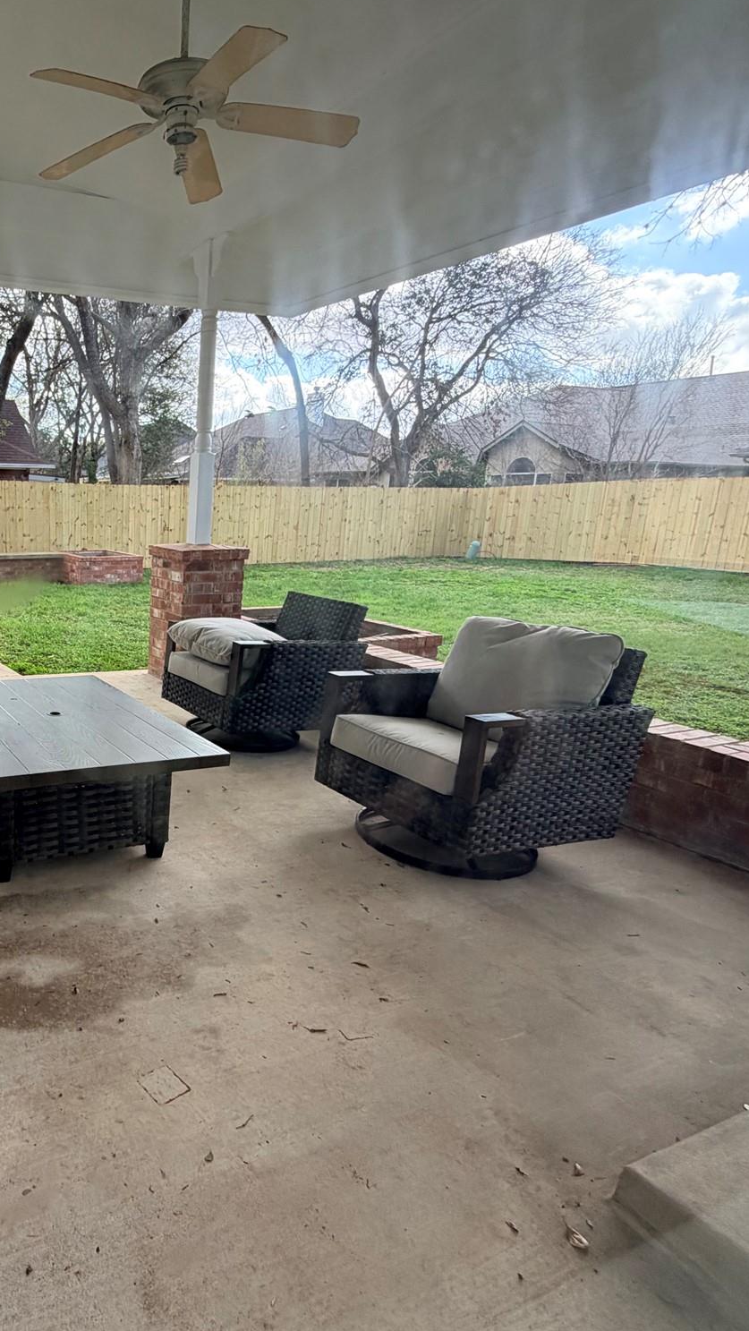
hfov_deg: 47.9
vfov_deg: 83.8
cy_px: 660
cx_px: 72
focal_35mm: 21
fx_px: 741
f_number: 2.2
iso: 50
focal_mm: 2.22
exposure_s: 1/151
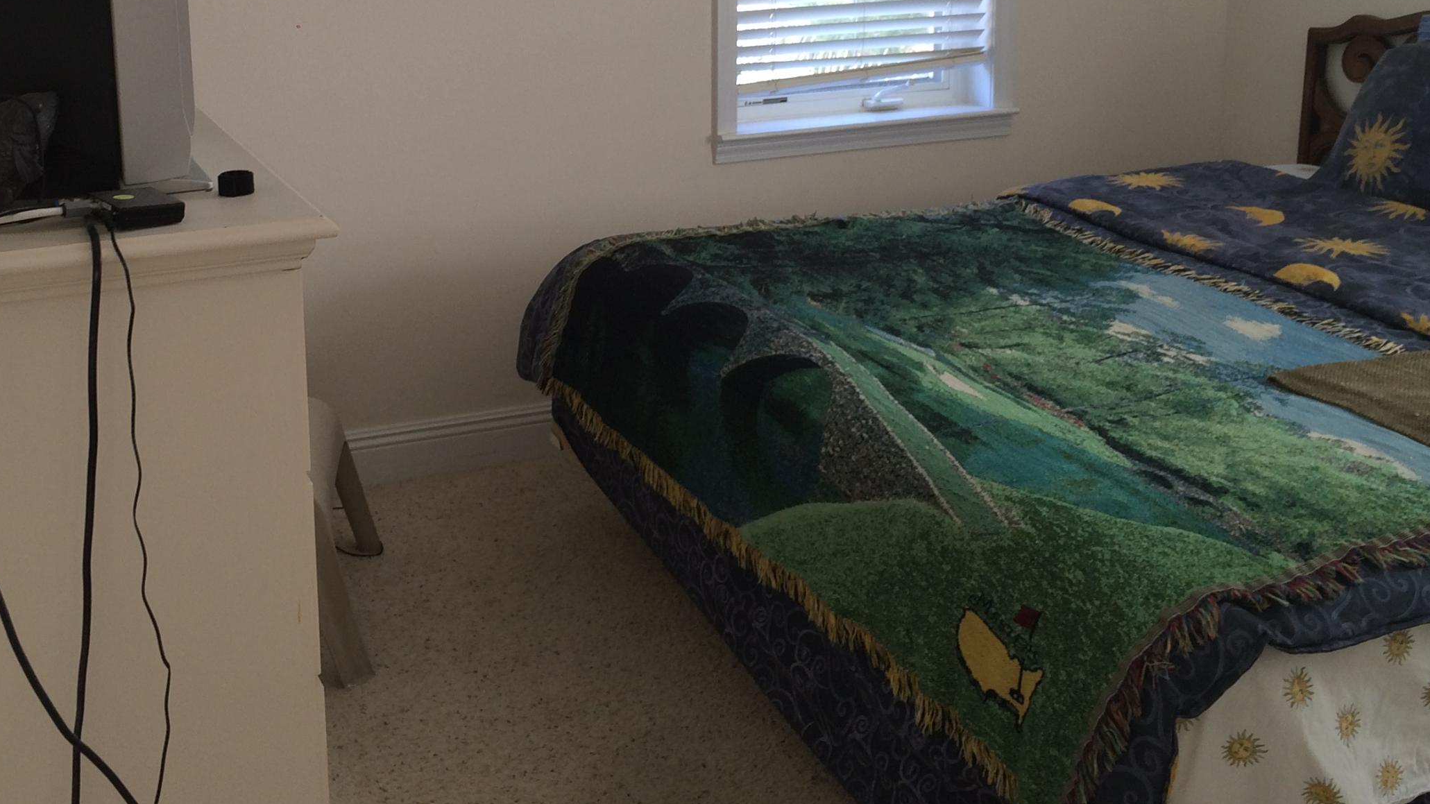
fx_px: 1744
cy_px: 94
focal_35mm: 46
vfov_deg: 25.2
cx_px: 555
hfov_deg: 44.3
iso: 32
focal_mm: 4.15
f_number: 2.2
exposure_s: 1/32
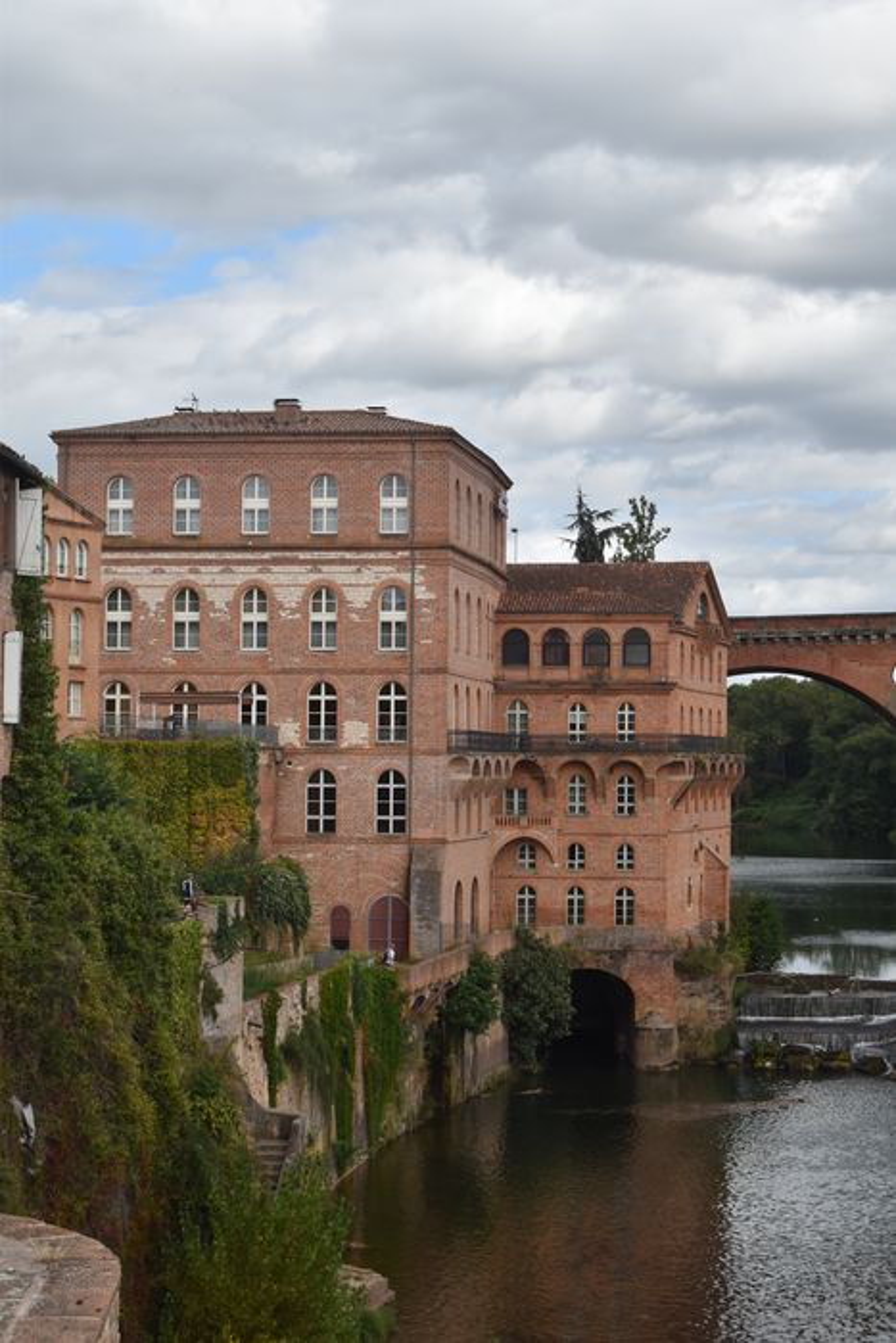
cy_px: 672
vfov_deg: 29.9
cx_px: 448
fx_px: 2519
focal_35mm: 68
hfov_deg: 20.2
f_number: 10
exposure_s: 1/400
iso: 200
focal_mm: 45
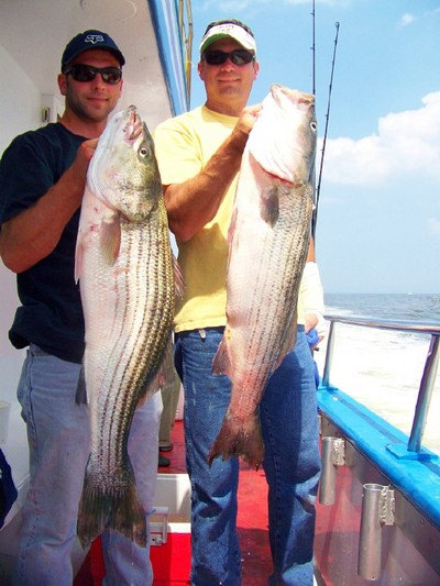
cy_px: 293
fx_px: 610
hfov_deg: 39.7
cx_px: 220
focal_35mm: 36
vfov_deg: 51.3
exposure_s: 1/1000
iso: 64
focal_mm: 5.85
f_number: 2.8
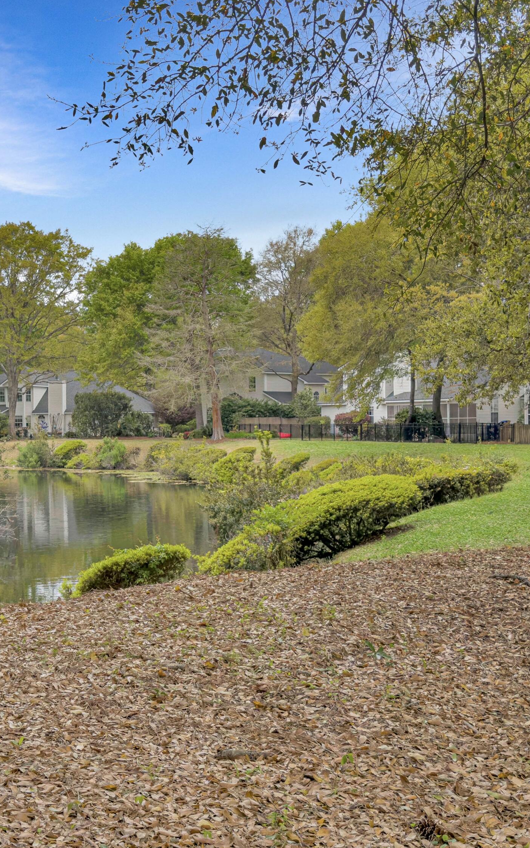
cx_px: 101
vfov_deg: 37.5
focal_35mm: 54
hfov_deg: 23.6
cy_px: 425
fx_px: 1248
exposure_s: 1/1400
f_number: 1.8
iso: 80
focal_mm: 6.76
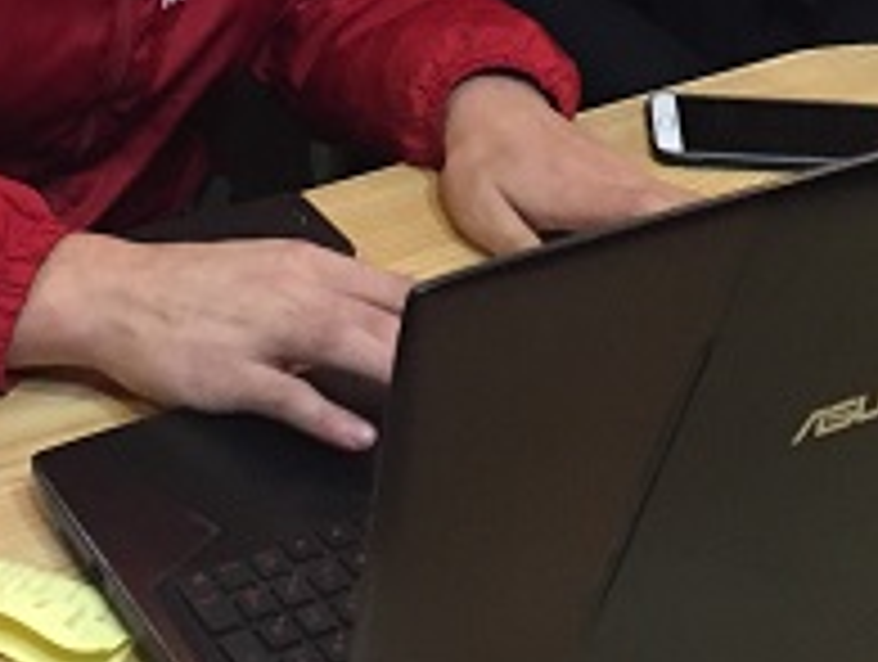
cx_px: 347
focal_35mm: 95
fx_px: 2414
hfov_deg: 20.6
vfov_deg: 14.3
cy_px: -405
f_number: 2.2
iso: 250
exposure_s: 1/17
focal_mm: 4.15
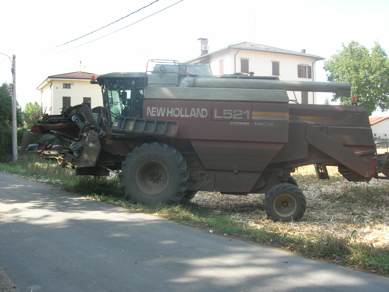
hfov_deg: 49.0
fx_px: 427
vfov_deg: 37.7
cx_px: 194
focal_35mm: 38
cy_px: 146
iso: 64
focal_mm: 7.8
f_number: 4.8
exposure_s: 1/126
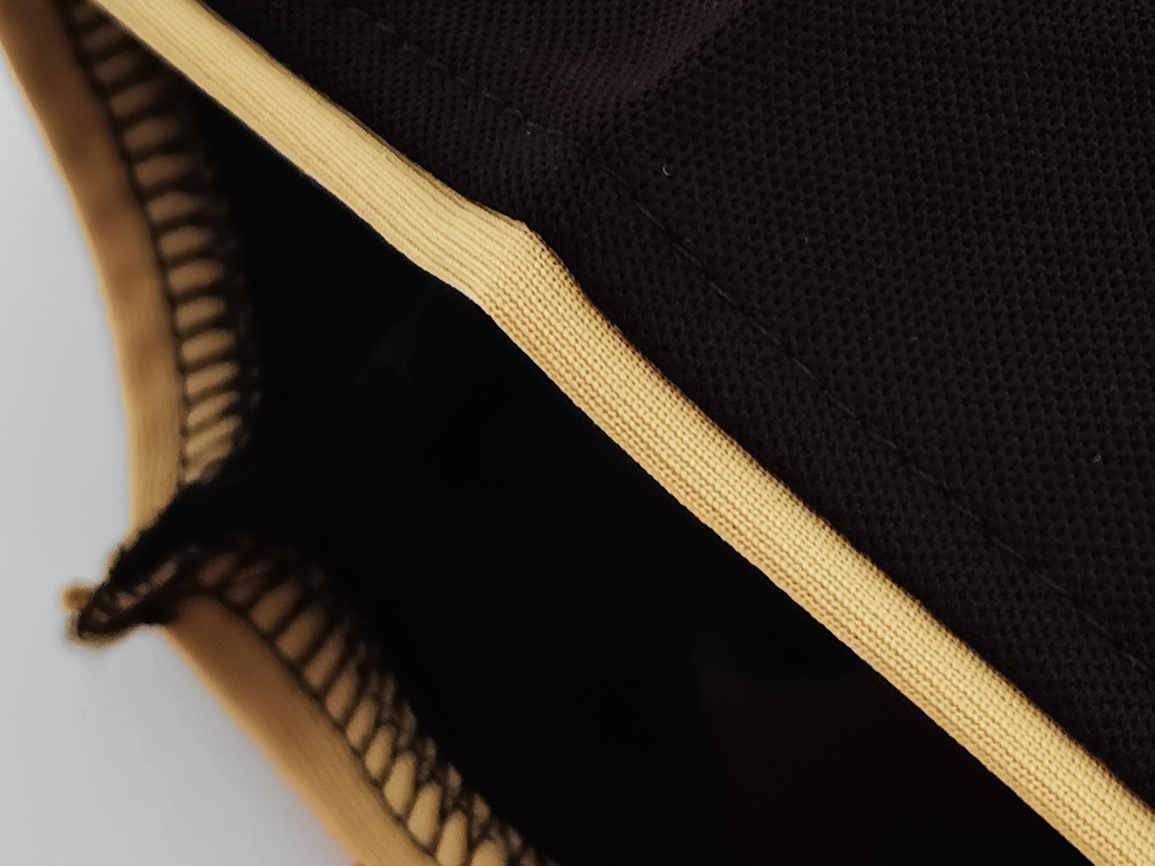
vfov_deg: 15.0
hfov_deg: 19.8
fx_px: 3236
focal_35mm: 97
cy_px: 4
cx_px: 1096
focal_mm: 5.58
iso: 160
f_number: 1.8
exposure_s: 1/60
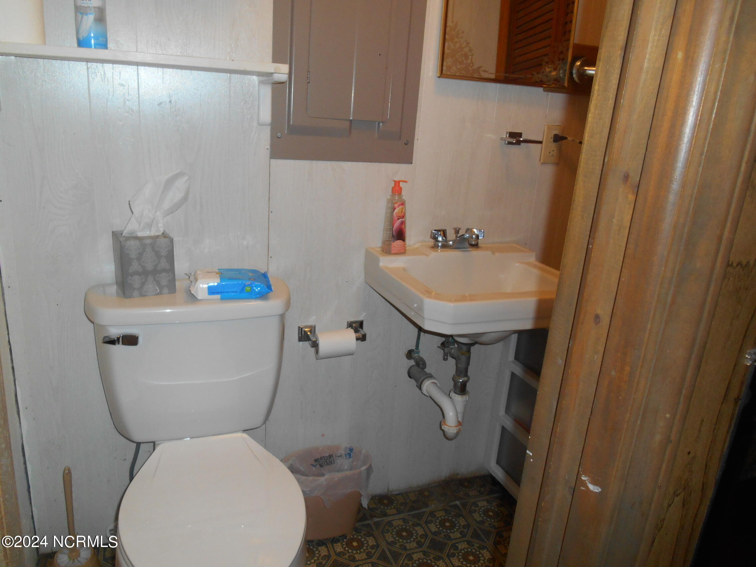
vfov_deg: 53.1
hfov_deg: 67.3
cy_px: 284
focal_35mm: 26
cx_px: 378
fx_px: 568
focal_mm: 4.7
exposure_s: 1/25
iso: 200
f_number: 3.4
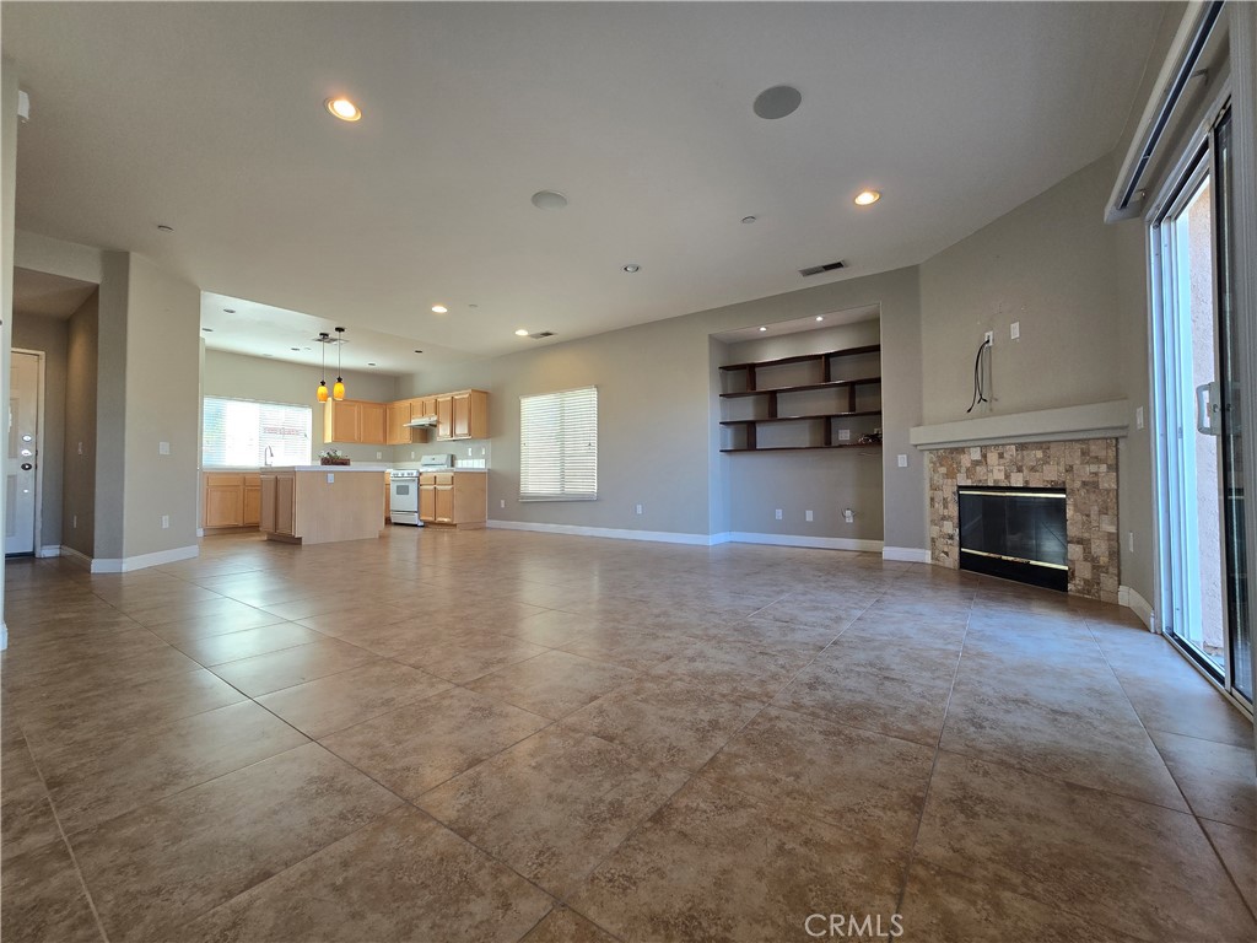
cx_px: 628
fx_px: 472
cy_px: 472
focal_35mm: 13
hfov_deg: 106.2
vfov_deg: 89.9
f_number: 2.2
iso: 64
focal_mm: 2.2
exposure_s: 1/60
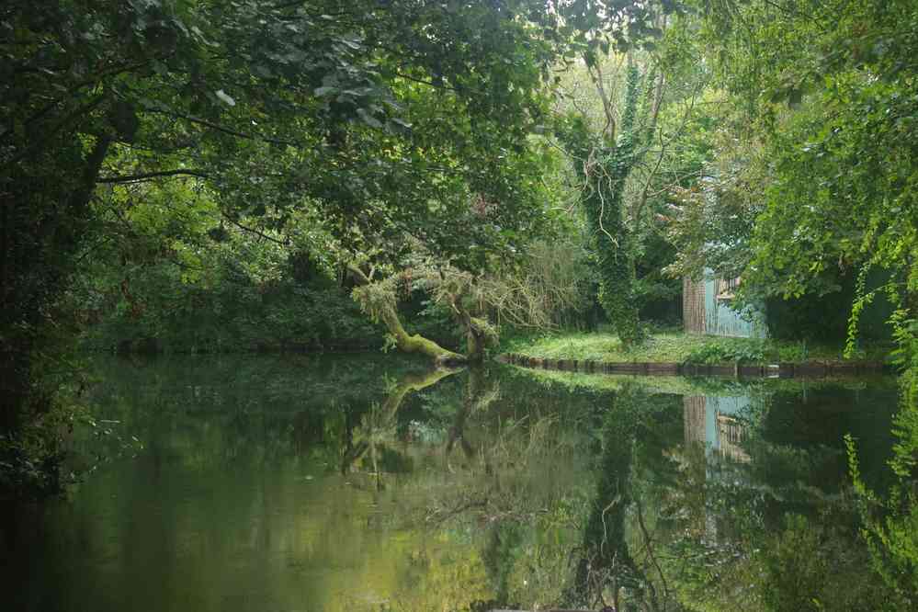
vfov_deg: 23.8
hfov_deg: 35.1
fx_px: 1453
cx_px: 459
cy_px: 306
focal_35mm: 57
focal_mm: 38
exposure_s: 1/60
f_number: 7.1
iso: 1600
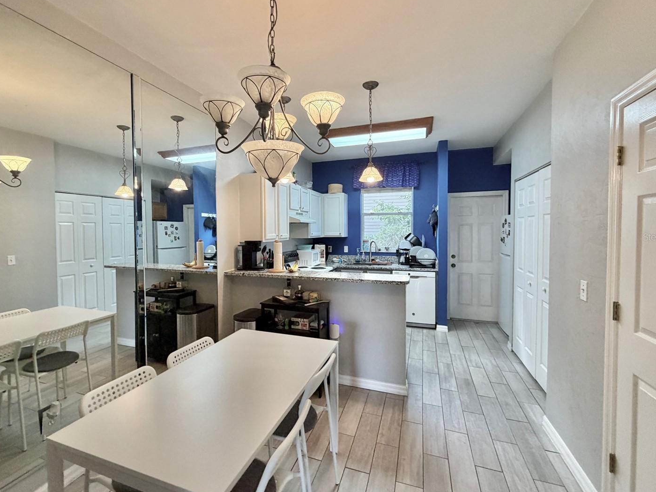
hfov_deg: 94.4
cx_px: 313
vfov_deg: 78.1
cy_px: 237
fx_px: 303
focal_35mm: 16
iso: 250
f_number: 2.2
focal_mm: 2.22
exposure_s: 1/120
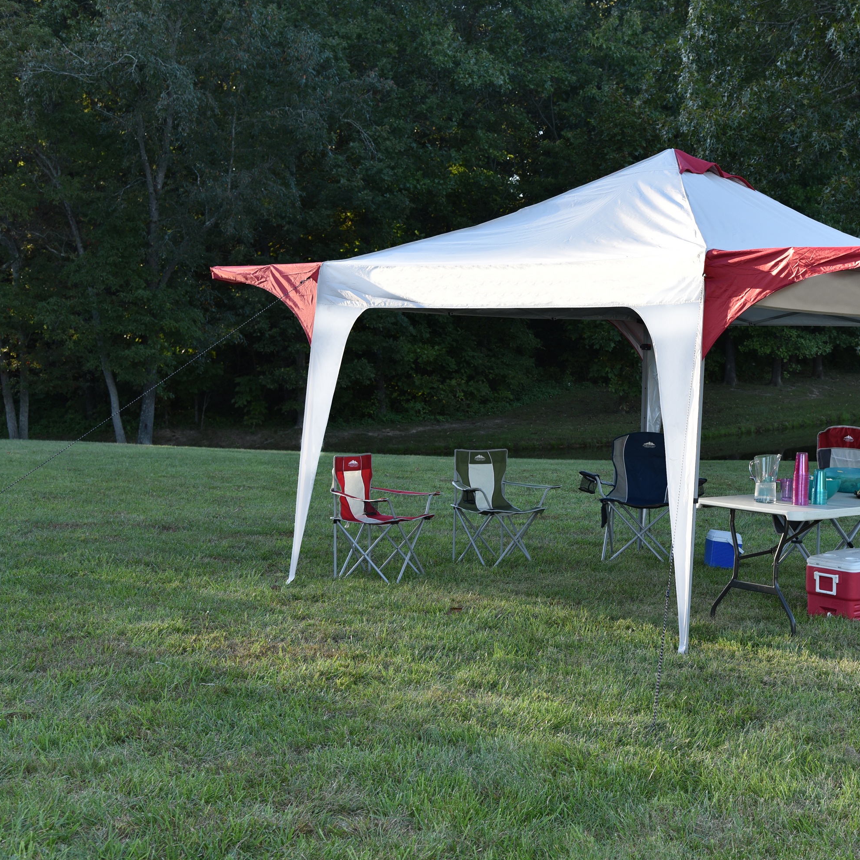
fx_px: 1602
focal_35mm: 57
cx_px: 618
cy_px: 426
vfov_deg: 30.0
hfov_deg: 29.7
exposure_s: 1/200
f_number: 7.1
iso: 400
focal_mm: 44
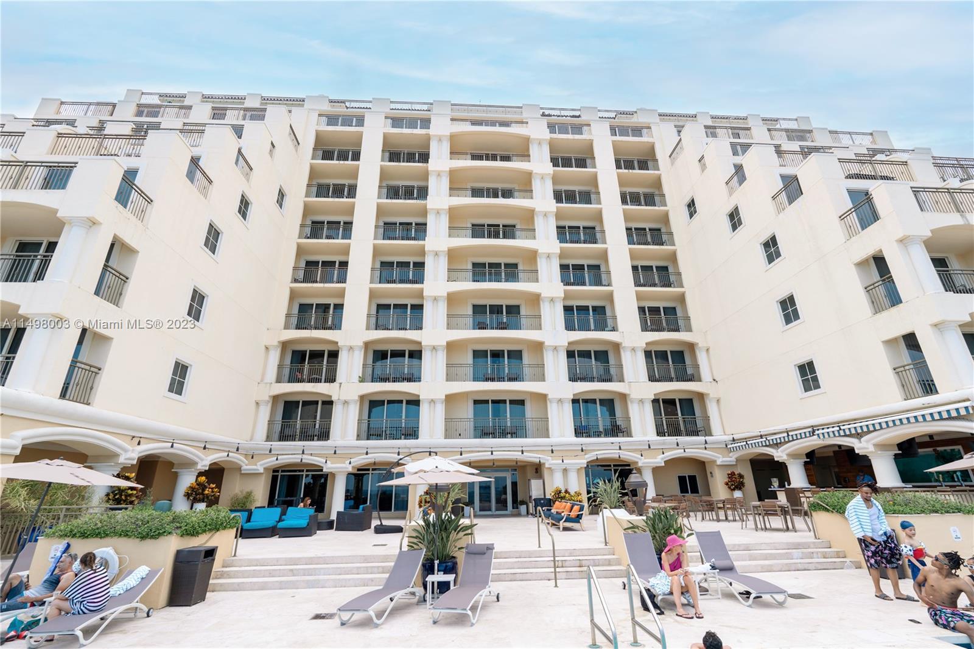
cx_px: 487
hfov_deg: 96.7
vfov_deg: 73.7
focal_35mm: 16
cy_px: 324
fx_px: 433
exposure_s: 1/100
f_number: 6.3
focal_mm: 16
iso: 100
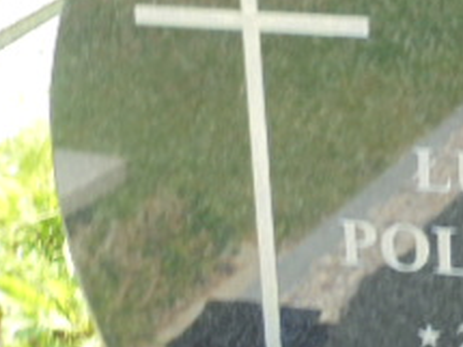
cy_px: 246
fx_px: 1711
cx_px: 519
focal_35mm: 128
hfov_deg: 15.0
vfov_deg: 11.5
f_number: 4.5
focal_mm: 7.8
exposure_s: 1/100
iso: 100
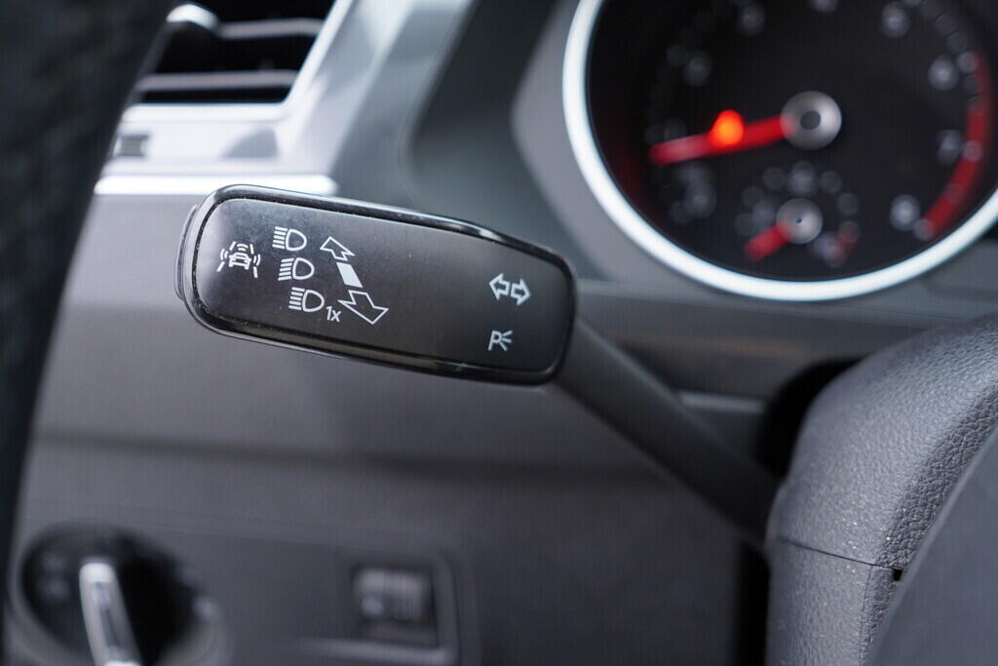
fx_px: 998
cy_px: 333
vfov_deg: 36.9
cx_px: 499
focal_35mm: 36
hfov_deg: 53.1
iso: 320
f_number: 2.8
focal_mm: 24
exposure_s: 1/40
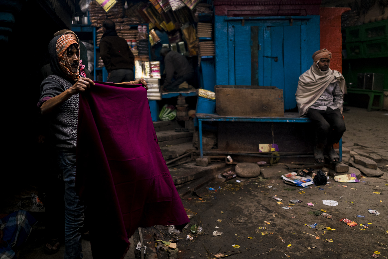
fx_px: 377
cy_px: 130
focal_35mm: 35
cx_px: 194
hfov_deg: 54.4
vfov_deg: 37.9
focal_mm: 23
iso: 400
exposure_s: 1/250
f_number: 1.4
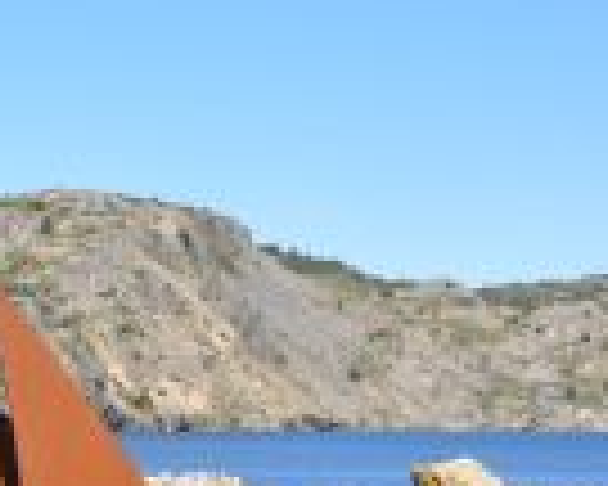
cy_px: 576
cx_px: -266
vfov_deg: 11.2
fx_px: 2429
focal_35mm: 135
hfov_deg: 13.5
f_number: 10
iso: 320
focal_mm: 26
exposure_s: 1/400
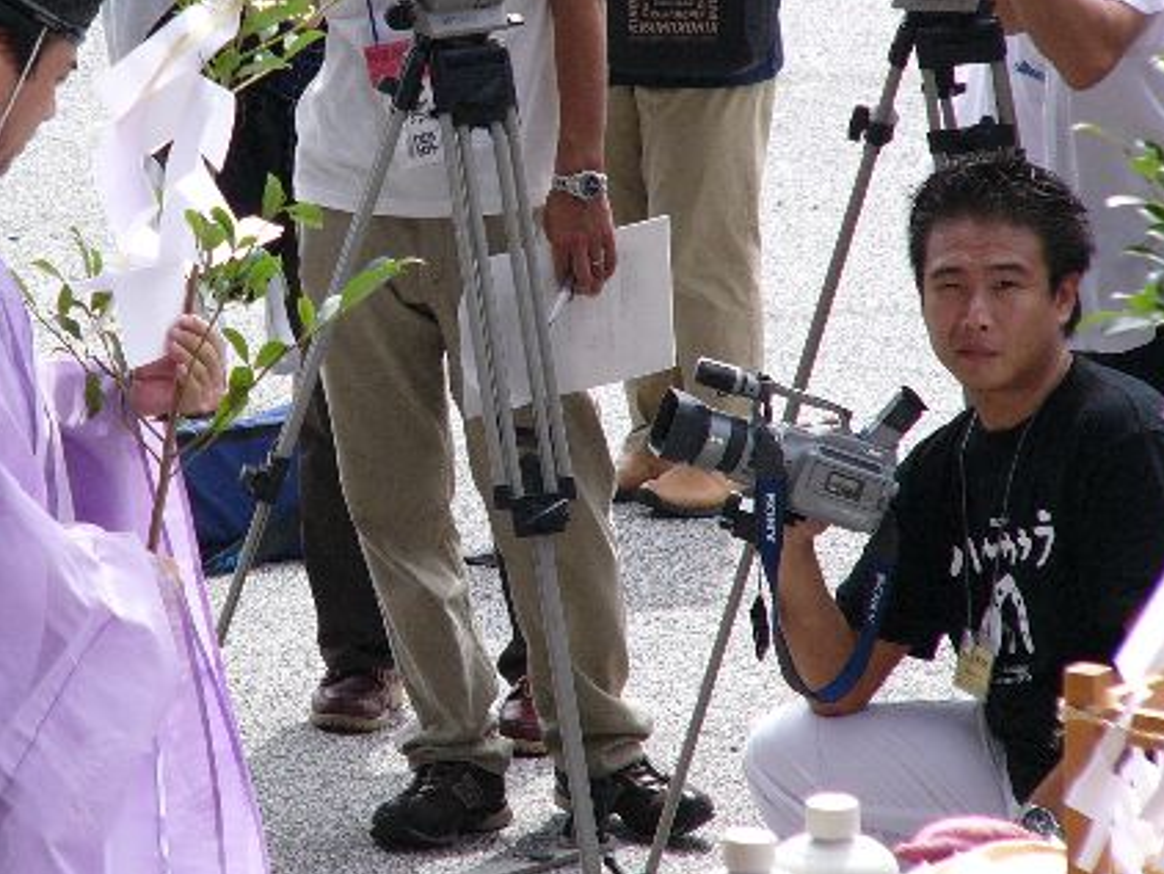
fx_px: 14030
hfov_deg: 4.8
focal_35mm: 417
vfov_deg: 3.6
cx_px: 439
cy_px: 323
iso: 100
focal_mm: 45.9
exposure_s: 1/1000
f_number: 2.8
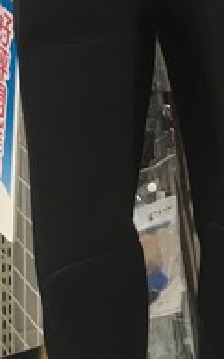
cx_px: 146
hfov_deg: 9.7
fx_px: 1321
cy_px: -73
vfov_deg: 15.0
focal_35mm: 135
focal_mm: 4.15
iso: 32
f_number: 2.2
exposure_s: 1/33
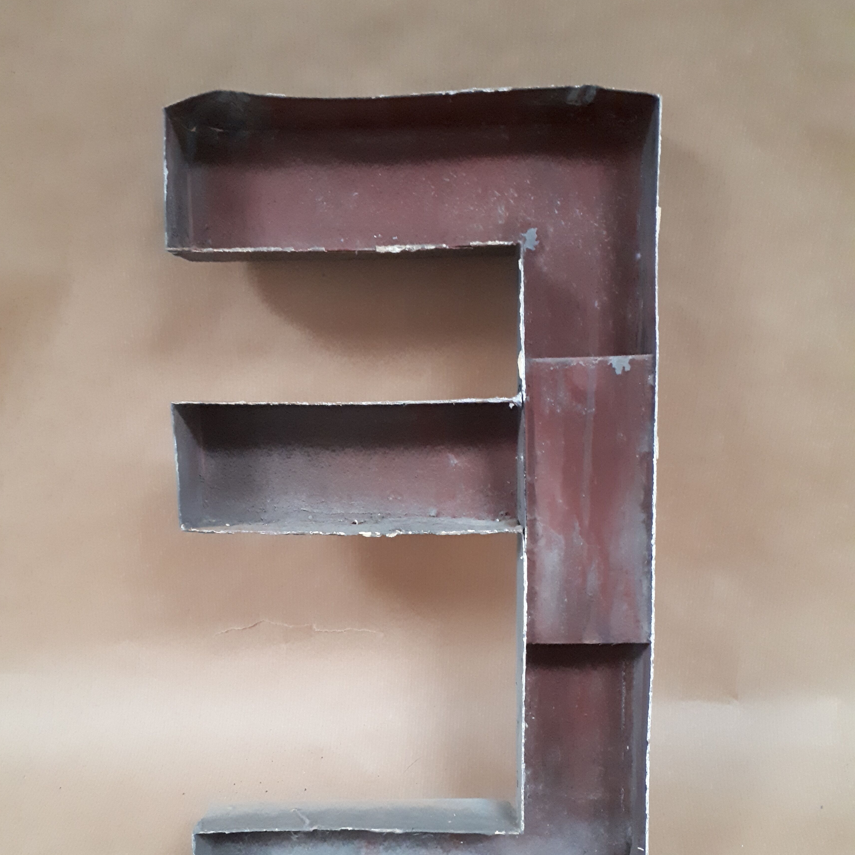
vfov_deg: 50.6
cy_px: 534
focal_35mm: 32
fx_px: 894
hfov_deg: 51.1
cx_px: 427
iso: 1250
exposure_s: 1/10
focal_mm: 3.6
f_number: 1.9
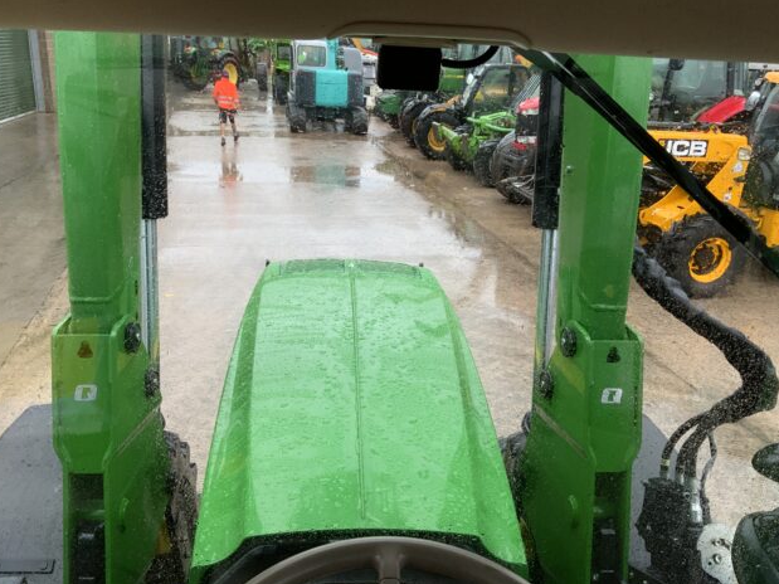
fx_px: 675
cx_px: 385
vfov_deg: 46.8
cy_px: 297
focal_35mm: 30
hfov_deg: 60.0
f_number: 1.8
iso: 80
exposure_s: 1/57
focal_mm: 3
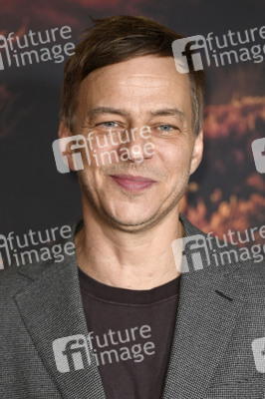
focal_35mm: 200
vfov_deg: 10.3
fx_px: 2212
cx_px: 132
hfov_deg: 6.9
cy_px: 200
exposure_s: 1/400
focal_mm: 200
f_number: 4
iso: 1250
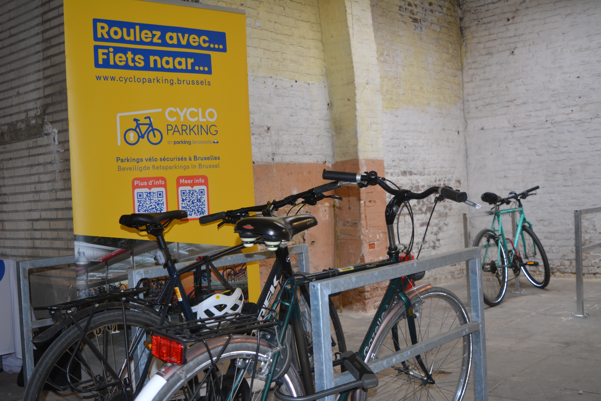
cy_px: 200
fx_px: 676
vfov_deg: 33.0
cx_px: 300
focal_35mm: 40
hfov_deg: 47.9
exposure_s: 1/60
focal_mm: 27
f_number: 4
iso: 400
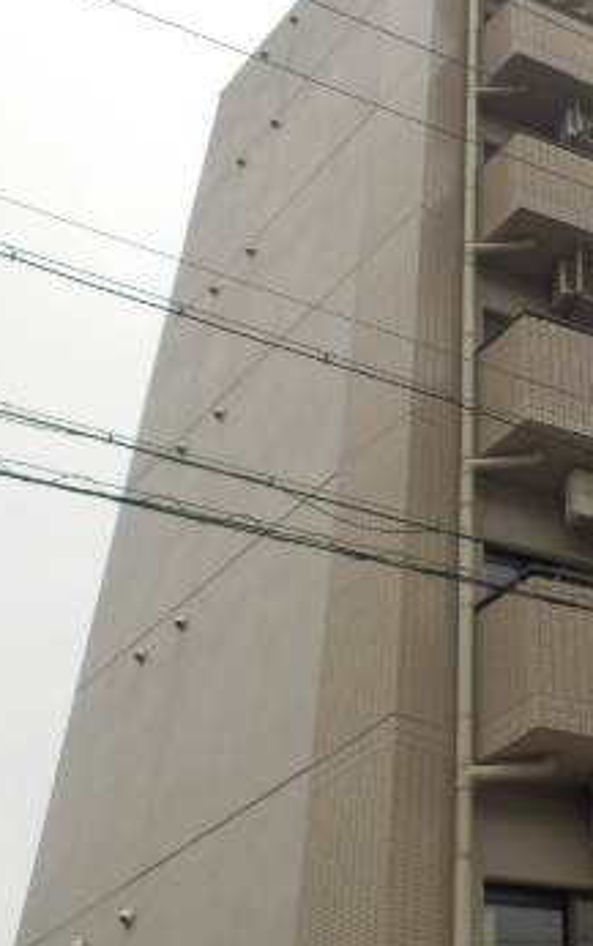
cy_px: 405
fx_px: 1212
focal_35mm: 47
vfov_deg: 42.5
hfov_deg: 25.6
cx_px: 639
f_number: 3
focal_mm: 4.2
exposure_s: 1/320
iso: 80
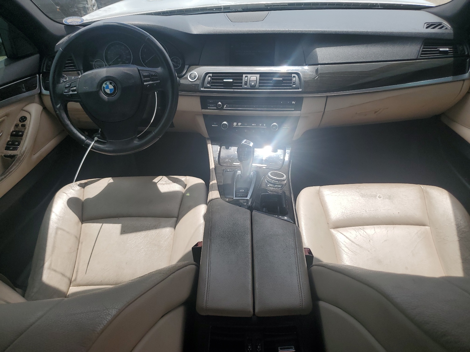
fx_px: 353
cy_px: 176
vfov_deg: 53.1
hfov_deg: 67.3
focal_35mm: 26
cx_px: 235
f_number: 1.5
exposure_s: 1/2000
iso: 50
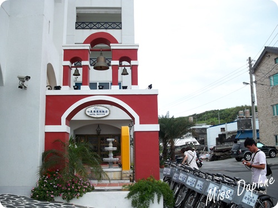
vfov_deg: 38.7
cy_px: 104
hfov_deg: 50.1
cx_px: 139
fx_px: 297
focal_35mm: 37
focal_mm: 7.9
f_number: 3.4
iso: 64
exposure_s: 1/320
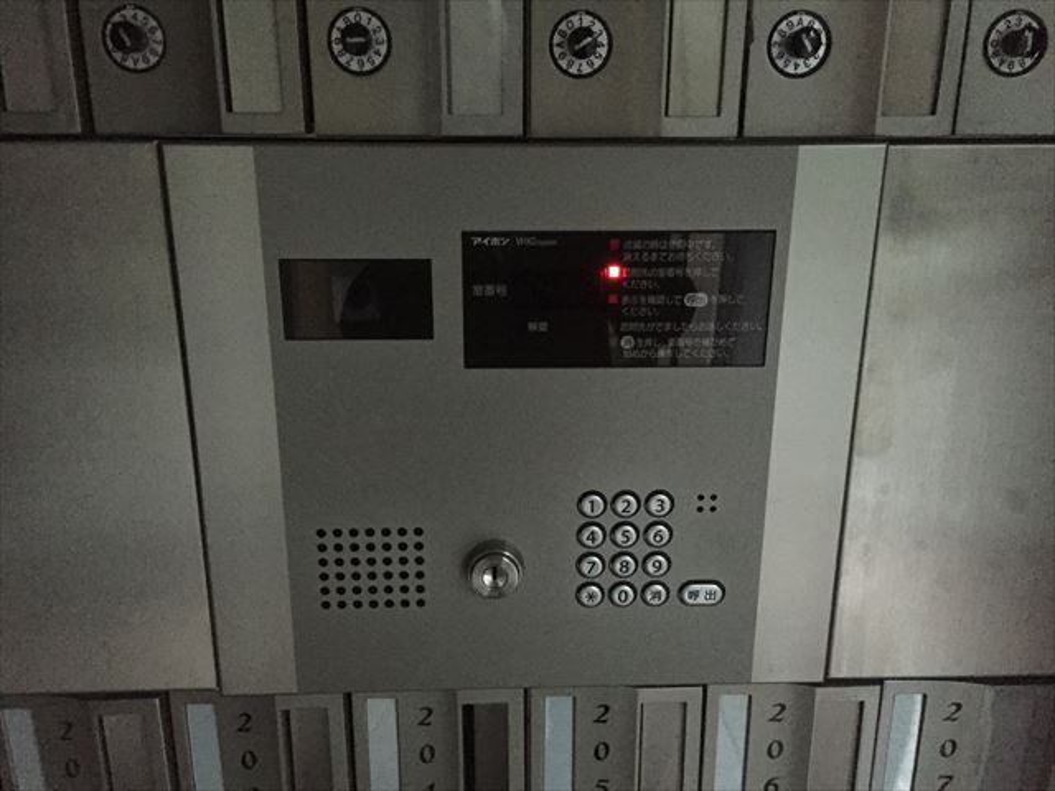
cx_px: 528
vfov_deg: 48.2
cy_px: 396
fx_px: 884
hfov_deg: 61.7
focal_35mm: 29
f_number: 2.2
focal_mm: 4.15
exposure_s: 1/15
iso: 1600
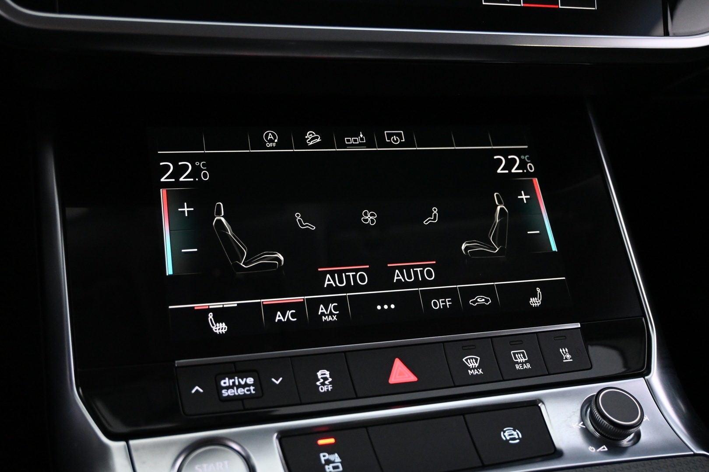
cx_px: 354
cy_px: 236
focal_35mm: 37
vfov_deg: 36.2
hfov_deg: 52.2
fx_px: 724
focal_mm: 24.5
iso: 3600
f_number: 4.2
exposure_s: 1/40
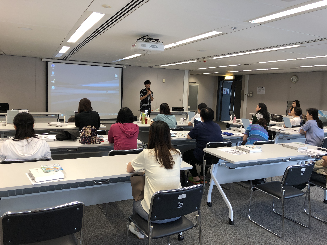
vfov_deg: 49.7
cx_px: 164
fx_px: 265
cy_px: 122
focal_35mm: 28
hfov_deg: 63.4
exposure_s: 1/25
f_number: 1.8
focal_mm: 4
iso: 40
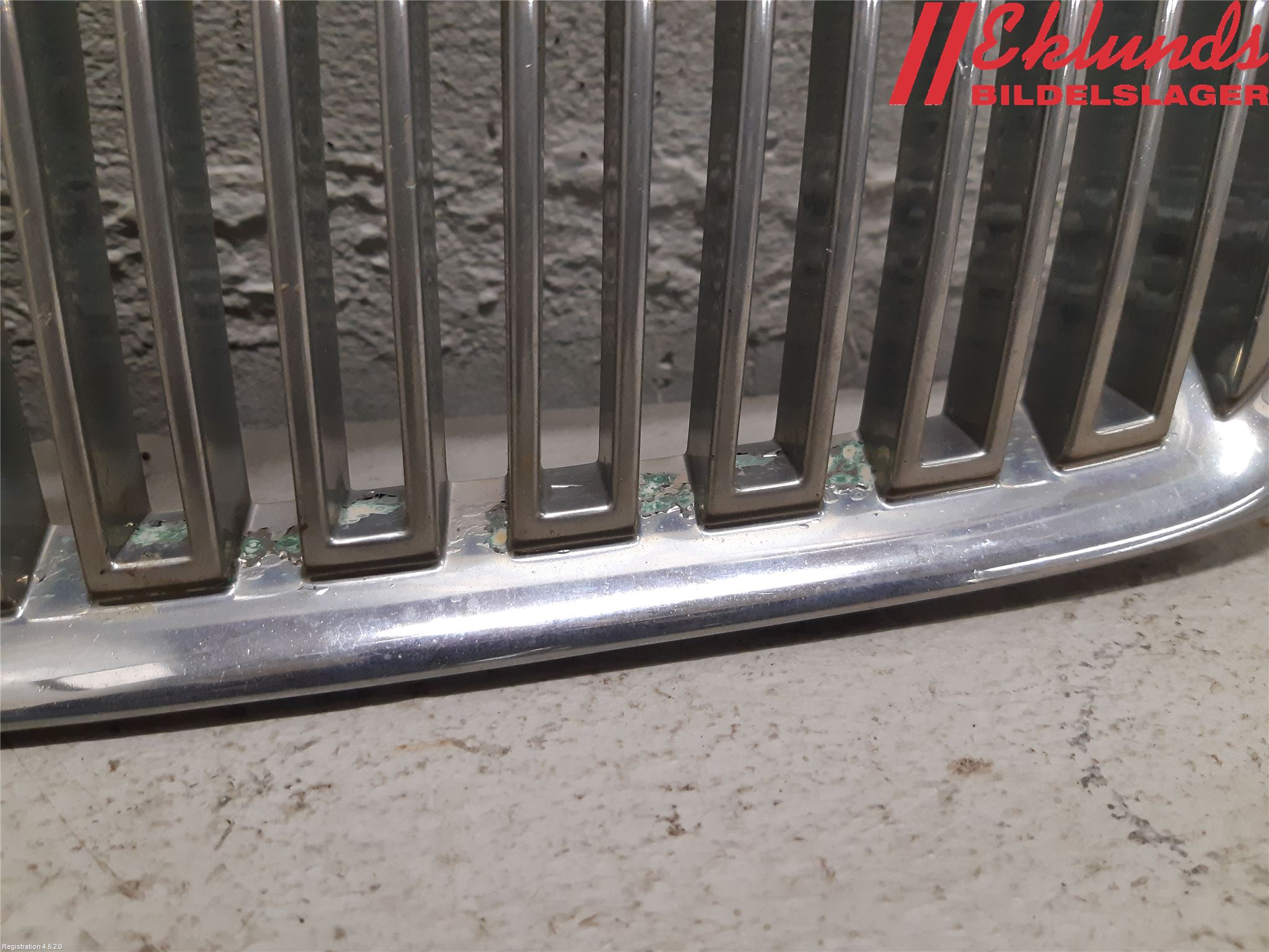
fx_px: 953
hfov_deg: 67.3
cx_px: 634
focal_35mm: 26
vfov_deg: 53.1
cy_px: 476
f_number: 1.7
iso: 160
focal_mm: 3.93
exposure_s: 1/50
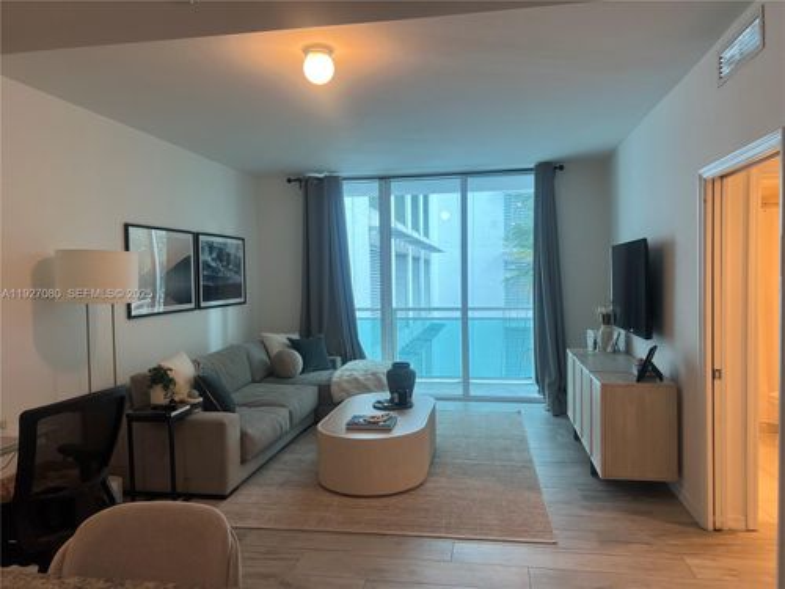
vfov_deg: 53.1
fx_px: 590
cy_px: 294
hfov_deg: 67.3
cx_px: 392
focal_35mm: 26
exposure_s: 1/62
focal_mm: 5.7
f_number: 1.5
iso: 80
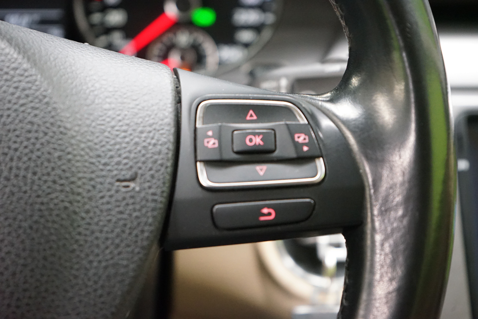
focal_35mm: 70
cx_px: 239
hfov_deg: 28.8
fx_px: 929
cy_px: 160
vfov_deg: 19.5
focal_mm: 70
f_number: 5.6
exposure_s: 1/50
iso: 6400
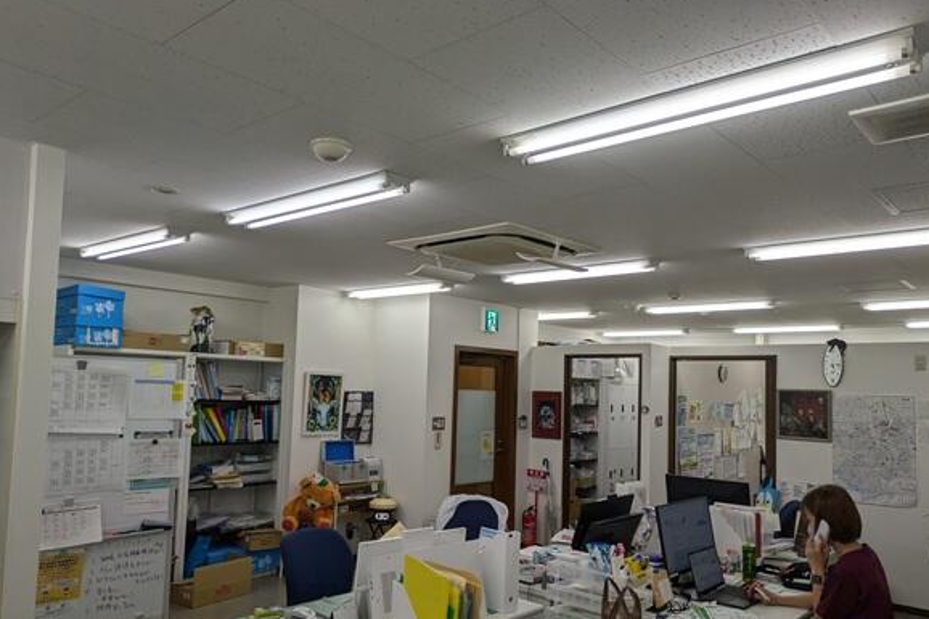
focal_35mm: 27
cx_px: 479
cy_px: 350
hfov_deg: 67.4
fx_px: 697
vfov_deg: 47.8
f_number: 1.89
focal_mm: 5.43
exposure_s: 1/808
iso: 66
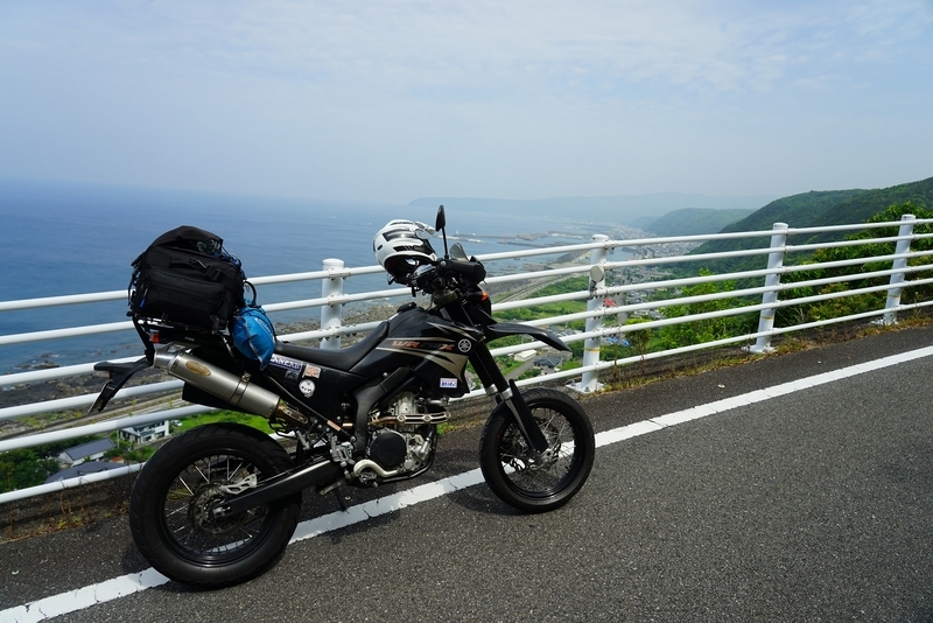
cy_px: 312
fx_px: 622
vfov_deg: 53.2
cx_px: 466
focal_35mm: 24
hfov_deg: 73.7
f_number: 8
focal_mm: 24
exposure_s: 1/350
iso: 100
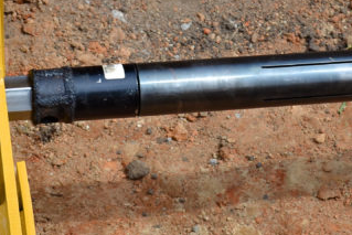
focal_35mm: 154
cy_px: 27
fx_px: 1506
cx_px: 204
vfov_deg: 8.9
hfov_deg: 13.3
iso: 100
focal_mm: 32
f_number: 7.1
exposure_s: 1/200
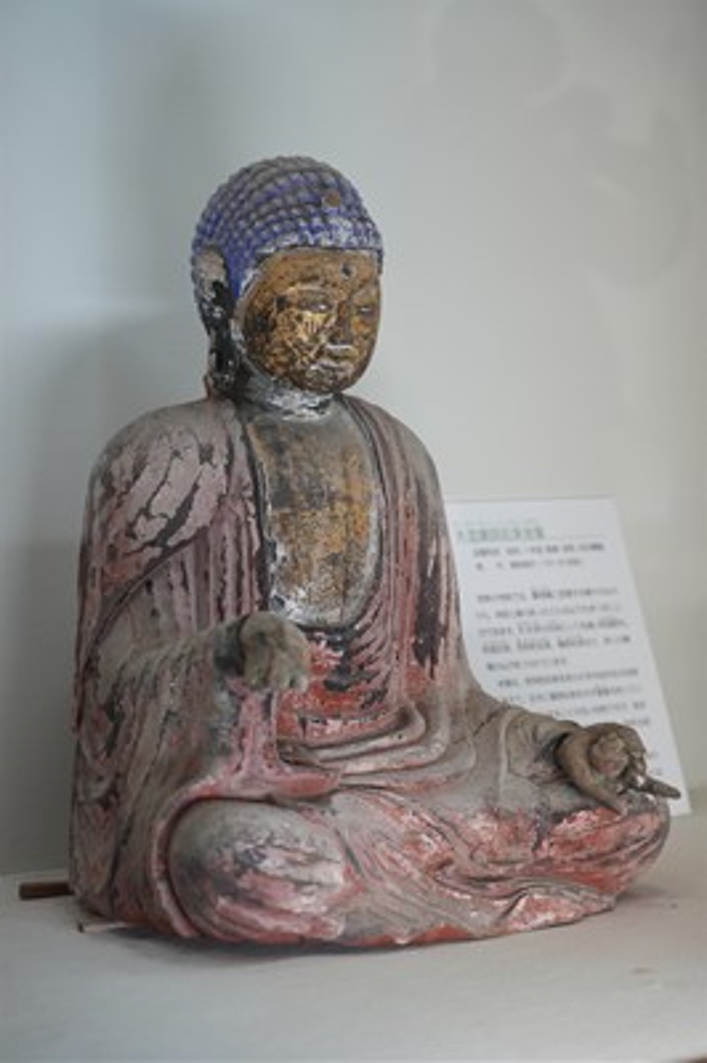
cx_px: 354
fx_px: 2272
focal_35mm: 77
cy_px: 532
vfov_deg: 26.3
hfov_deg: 17.7
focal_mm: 77
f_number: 4
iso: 1600
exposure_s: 1/160
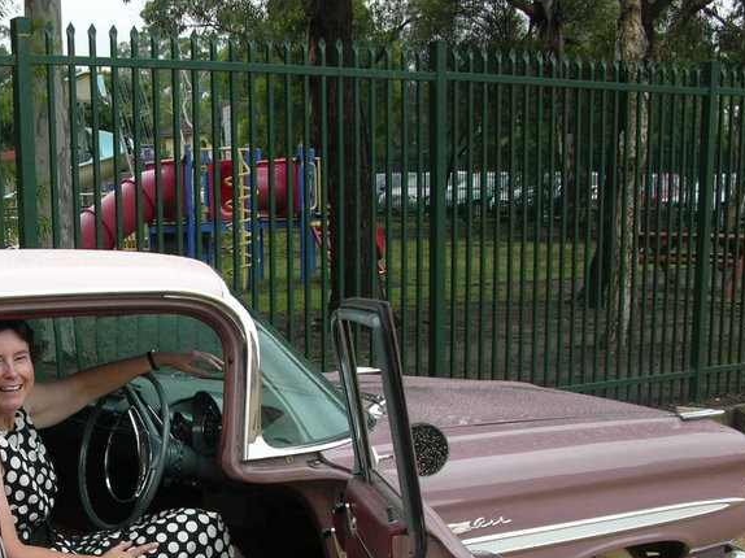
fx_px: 1312
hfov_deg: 30.7
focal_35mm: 61
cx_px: 123
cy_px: 465
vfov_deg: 23.6
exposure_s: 1/97.9
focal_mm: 8.9
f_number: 4.5
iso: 50
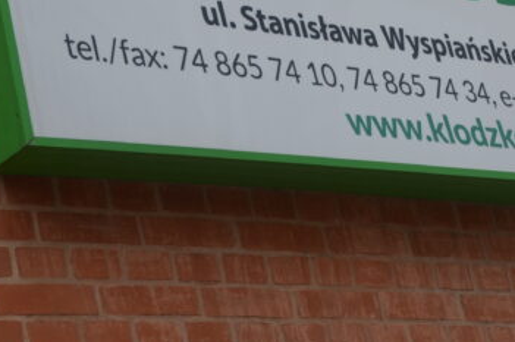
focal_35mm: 164
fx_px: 2343
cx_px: 403
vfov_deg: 8.3
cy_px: -27
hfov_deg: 12.5
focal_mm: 50
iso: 160
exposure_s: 1/250
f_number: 8
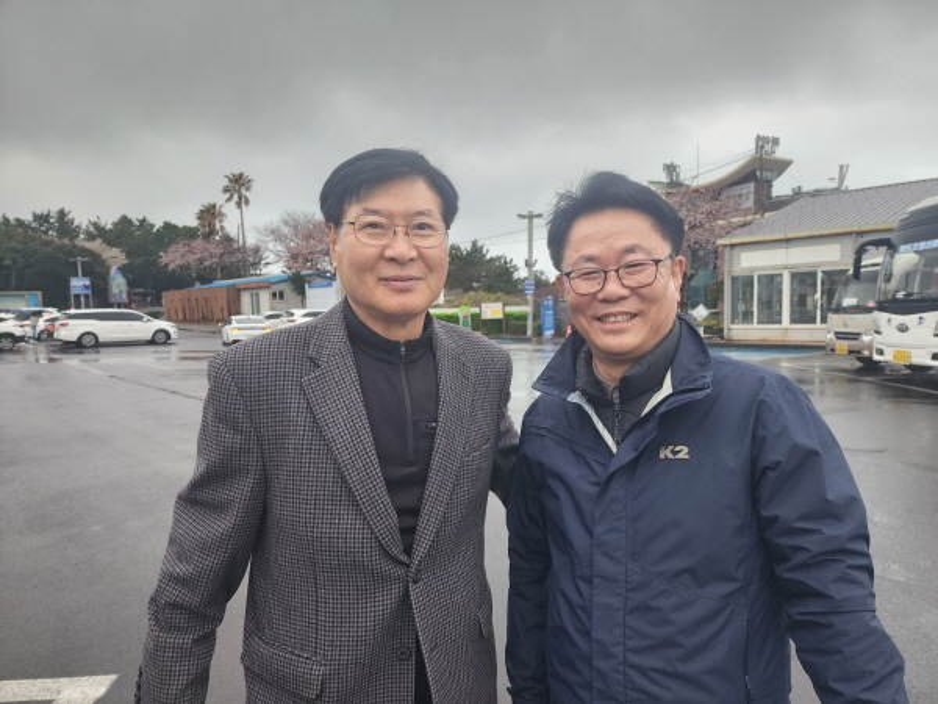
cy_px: 352
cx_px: 469
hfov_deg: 73.9
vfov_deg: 58.9
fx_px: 623
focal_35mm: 23
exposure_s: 1/180
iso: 125
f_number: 1.8
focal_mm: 6.4
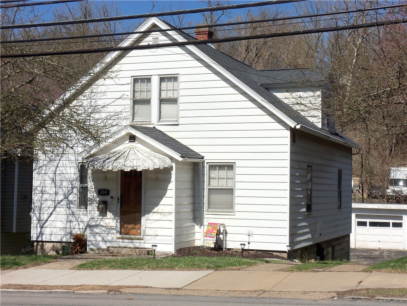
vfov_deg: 23.7
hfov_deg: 31.2
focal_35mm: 62
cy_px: 153
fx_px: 729
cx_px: 204
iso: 64
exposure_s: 1/250
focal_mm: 11.1
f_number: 10.4
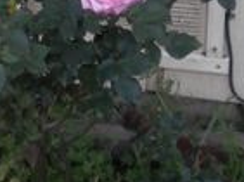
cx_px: 55
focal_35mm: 128
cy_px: -96
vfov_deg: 11.1
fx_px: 900
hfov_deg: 15.4
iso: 100
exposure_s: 1/100
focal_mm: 6.3
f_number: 3.1
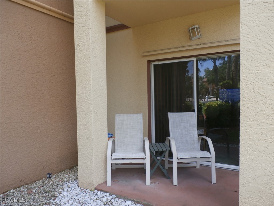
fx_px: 198
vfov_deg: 54.9
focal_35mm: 25
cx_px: 137
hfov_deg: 69.4
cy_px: 103
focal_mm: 4.5
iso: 100
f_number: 3
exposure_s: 1/250
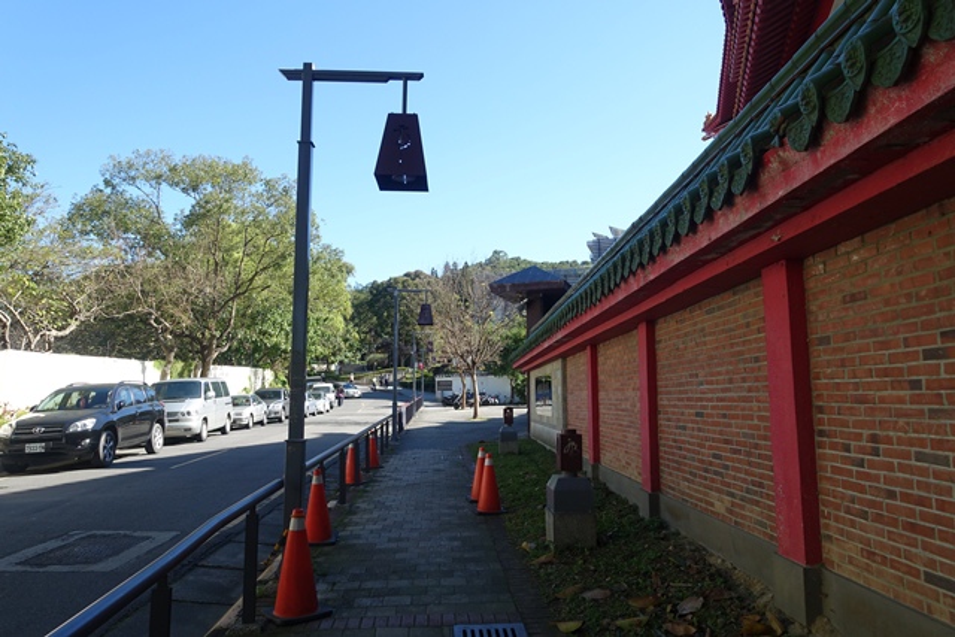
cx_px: 478
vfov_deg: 53.2
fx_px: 637
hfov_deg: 73.7
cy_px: 318
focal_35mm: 24
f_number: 4
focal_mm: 8.8
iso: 125
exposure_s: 1/320
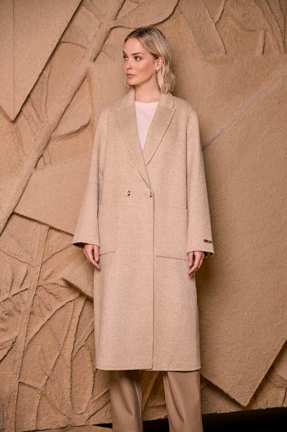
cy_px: 216
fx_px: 706
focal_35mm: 59
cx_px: 144
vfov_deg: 33.9
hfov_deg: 23.0
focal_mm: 59
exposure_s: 1/160
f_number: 4
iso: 800
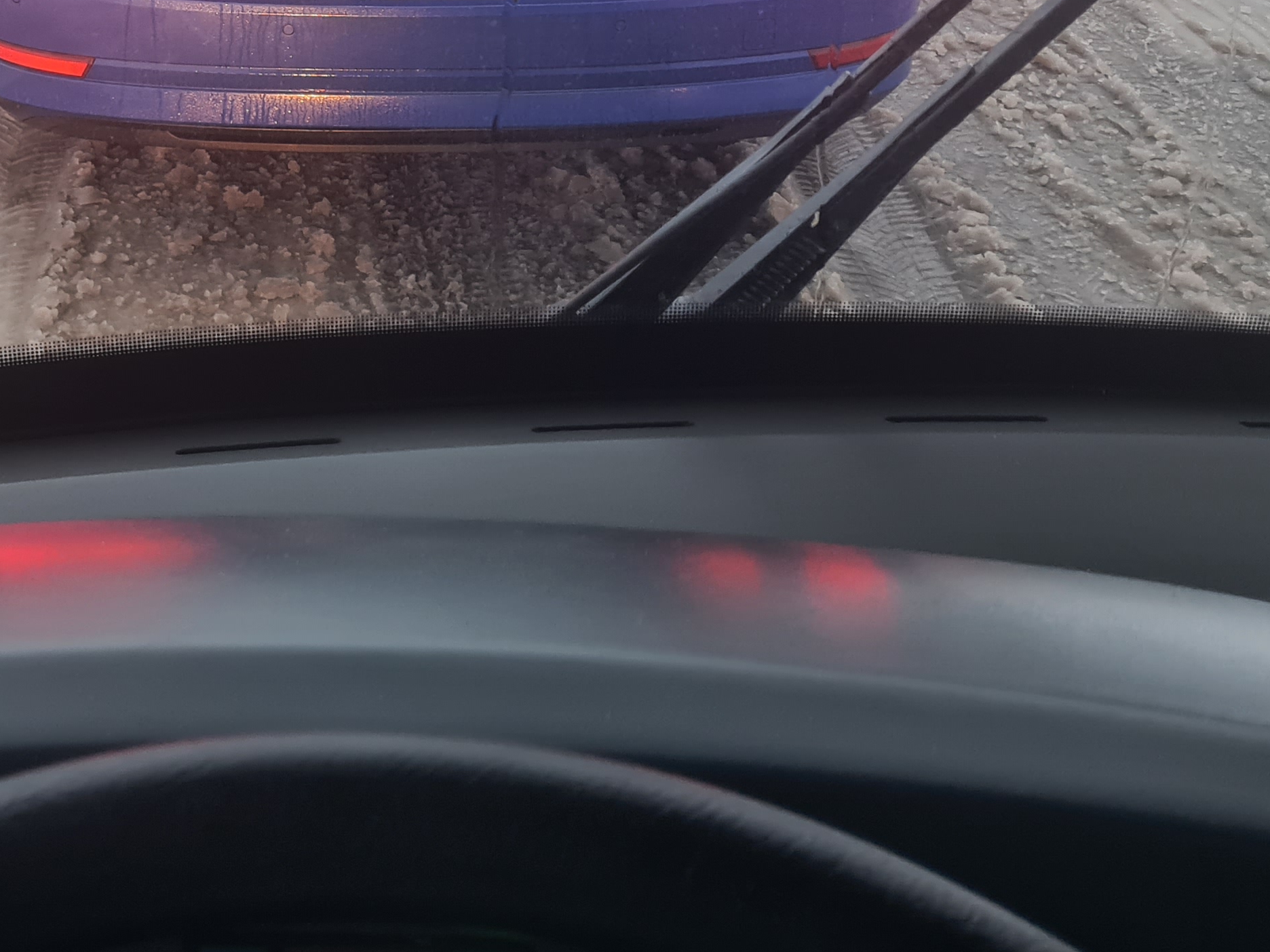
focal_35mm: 56
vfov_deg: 24.5
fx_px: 2055
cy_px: -70
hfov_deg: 33.4
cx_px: 258
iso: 160
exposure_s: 1/50
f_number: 1.8
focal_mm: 5.4
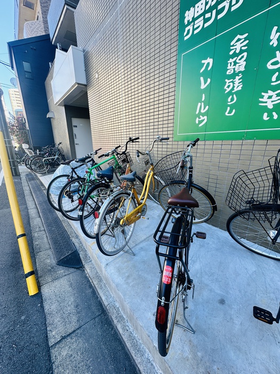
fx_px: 151
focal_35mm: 14
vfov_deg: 102.1
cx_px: 140
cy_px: 187
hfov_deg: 85.7
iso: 40
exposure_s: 1/141
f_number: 2.2
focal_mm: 2.22
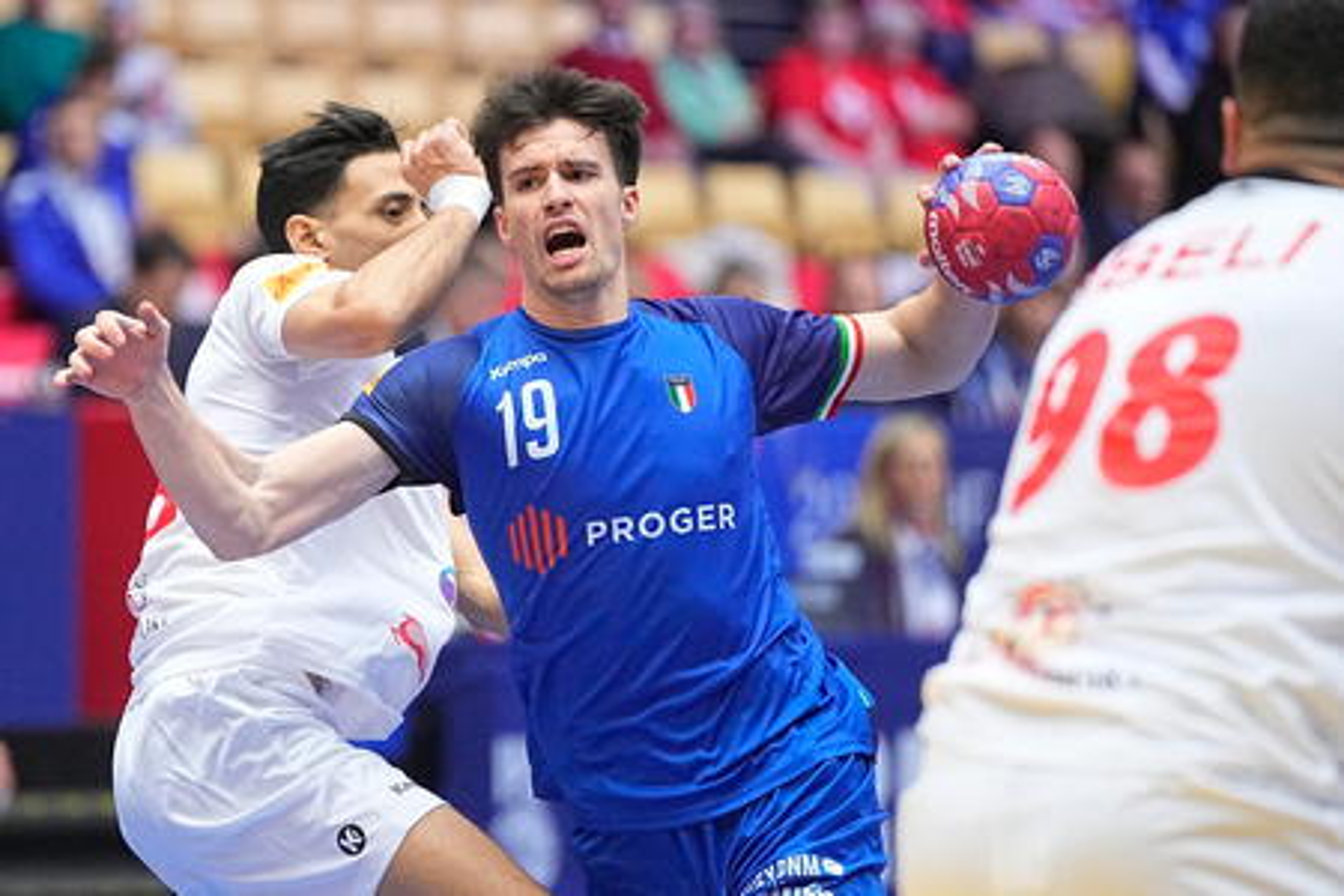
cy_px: 448
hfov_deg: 10.3
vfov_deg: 6.9
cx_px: 672
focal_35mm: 200
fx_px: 7466
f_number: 2.8
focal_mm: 200
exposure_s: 1/1600
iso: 6400
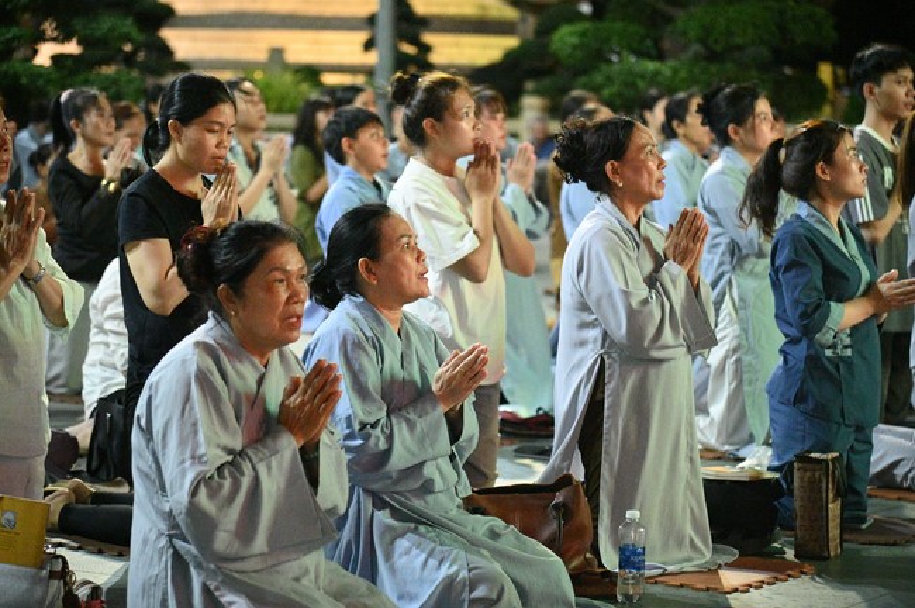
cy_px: 304
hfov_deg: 17.1
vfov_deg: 11.4
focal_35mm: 120
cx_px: 458
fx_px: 3047
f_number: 4
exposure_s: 1/250
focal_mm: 120
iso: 32000
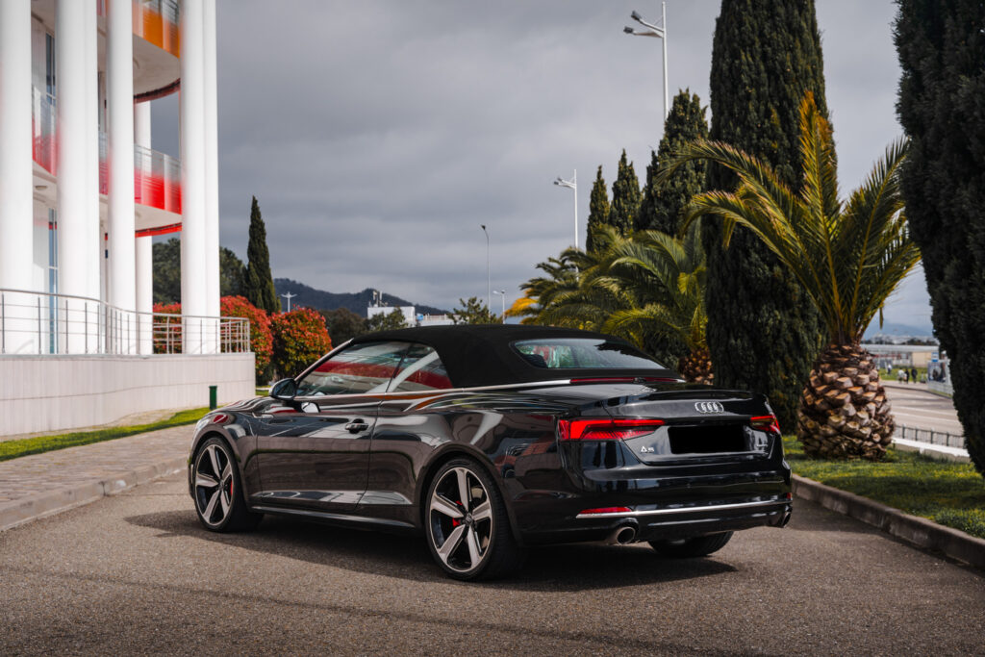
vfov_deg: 27.5
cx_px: 492
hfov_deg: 40.3
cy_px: 328
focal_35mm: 49
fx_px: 1341
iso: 100
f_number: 7.1
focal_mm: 49
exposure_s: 1/160
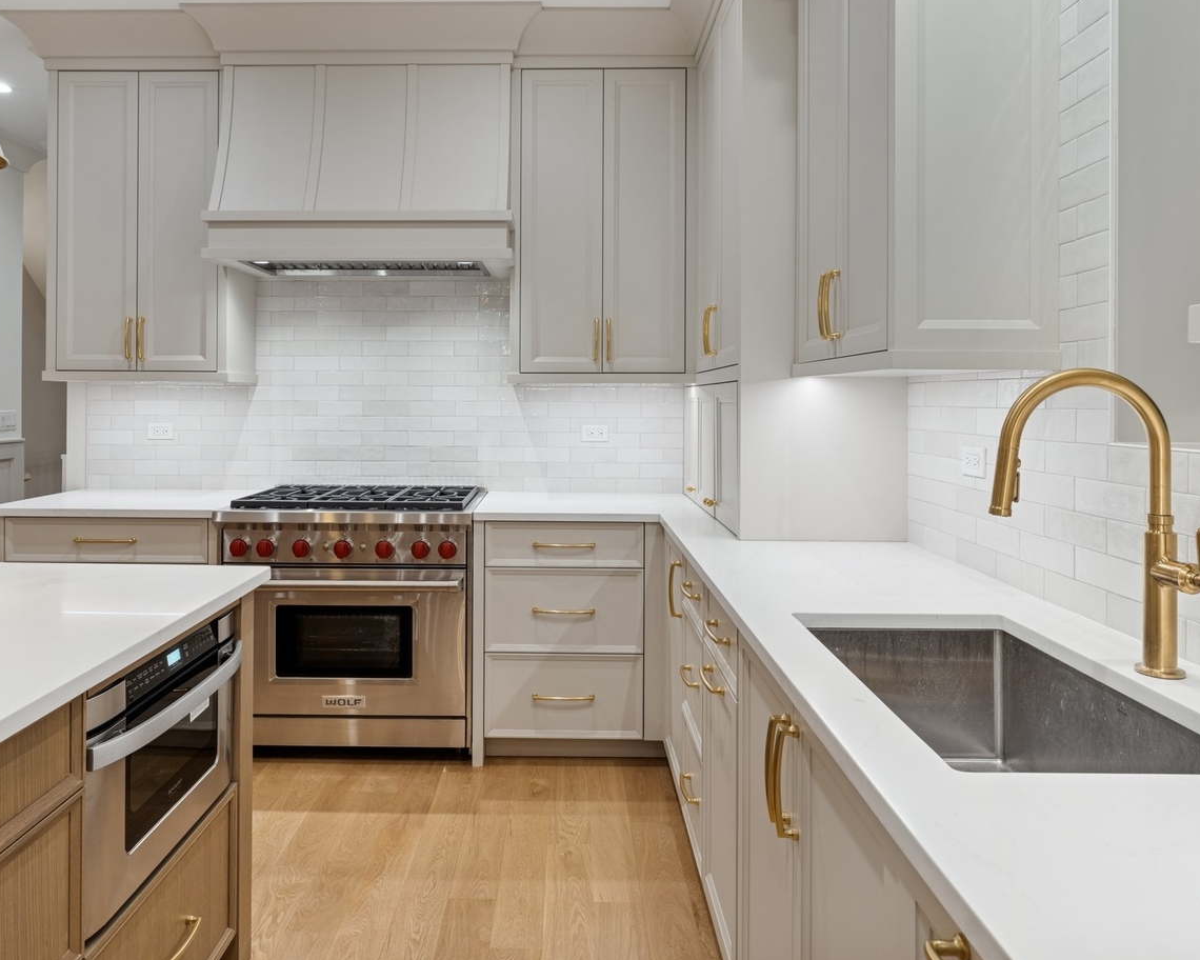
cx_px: 549
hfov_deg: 70.2
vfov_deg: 58.5
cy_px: 413
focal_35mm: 24
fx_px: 852
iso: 320
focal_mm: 18
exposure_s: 1/15
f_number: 8
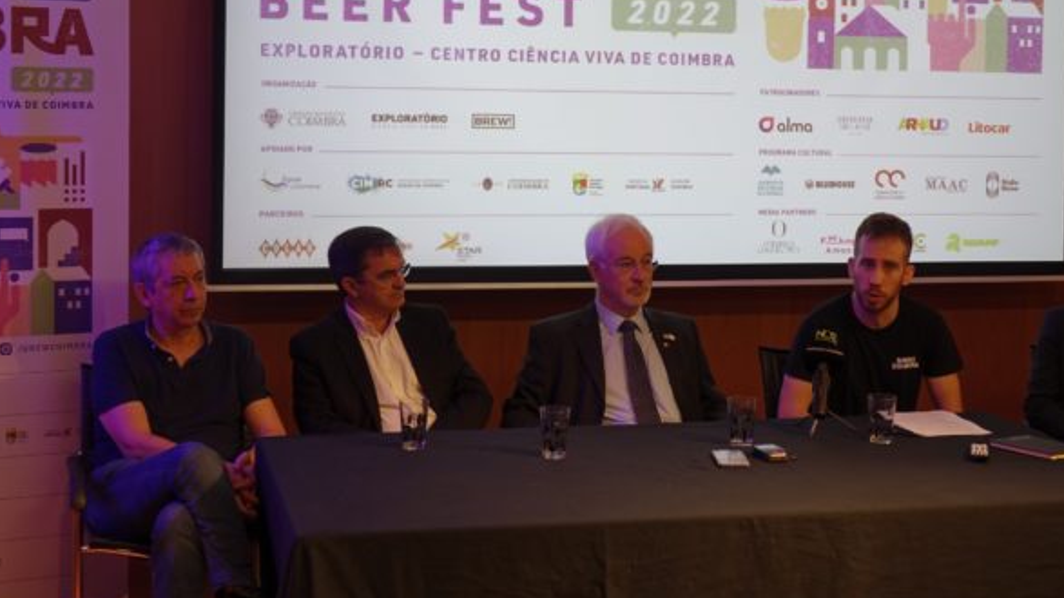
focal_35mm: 63
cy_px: 181
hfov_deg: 33.3
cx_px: 624
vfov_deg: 19.0
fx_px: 1777
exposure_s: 1/50
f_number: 2.8
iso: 160
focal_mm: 17.83
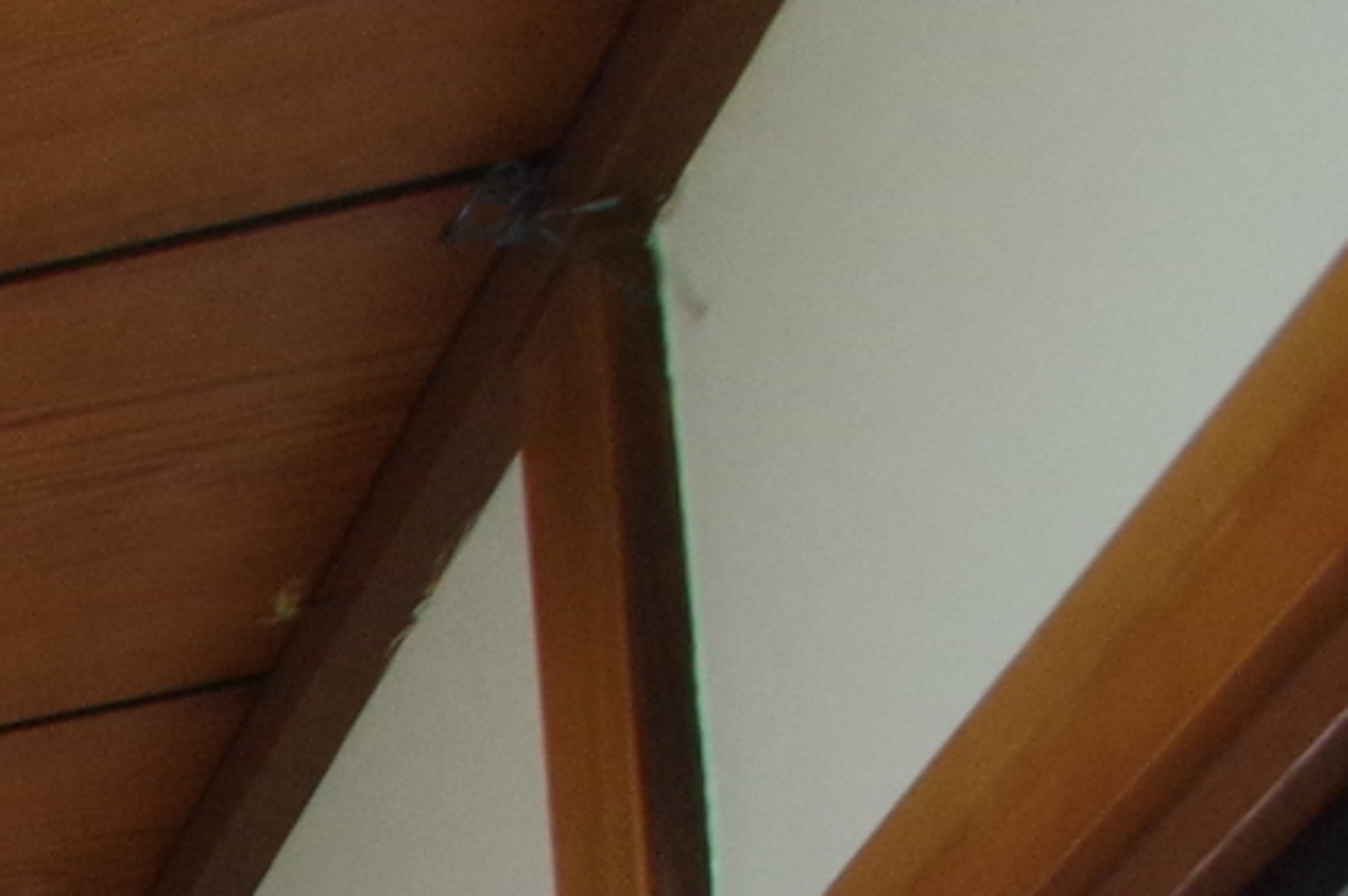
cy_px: 3227
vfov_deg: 8.6
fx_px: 4041
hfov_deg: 10.5
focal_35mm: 108
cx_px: -3015
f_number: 8
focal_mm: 10
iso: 800
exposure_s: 1/15
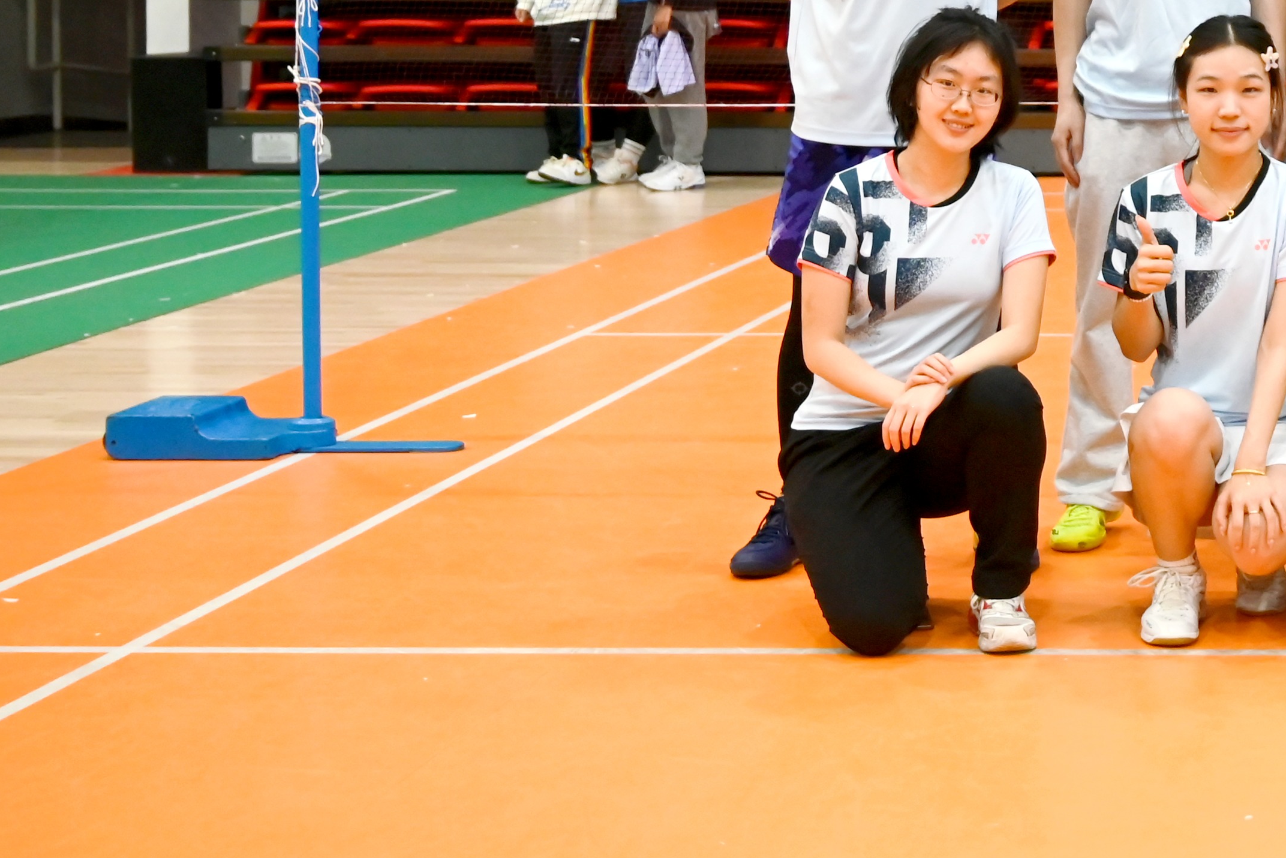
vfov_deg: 15.1
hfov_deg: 21.3
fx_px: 3159
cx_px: 1572
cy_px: -56
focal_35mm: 88
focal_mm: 31.5
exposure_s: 1/125
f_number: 4
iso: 2200
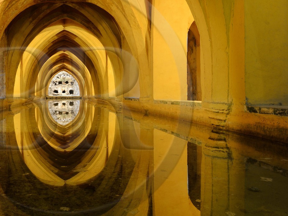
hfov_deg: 44.8
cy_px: 99
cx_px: 64
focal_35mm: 40
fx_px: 333
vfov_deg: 36.0
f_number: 9
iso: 400
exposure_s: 3
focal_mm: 24
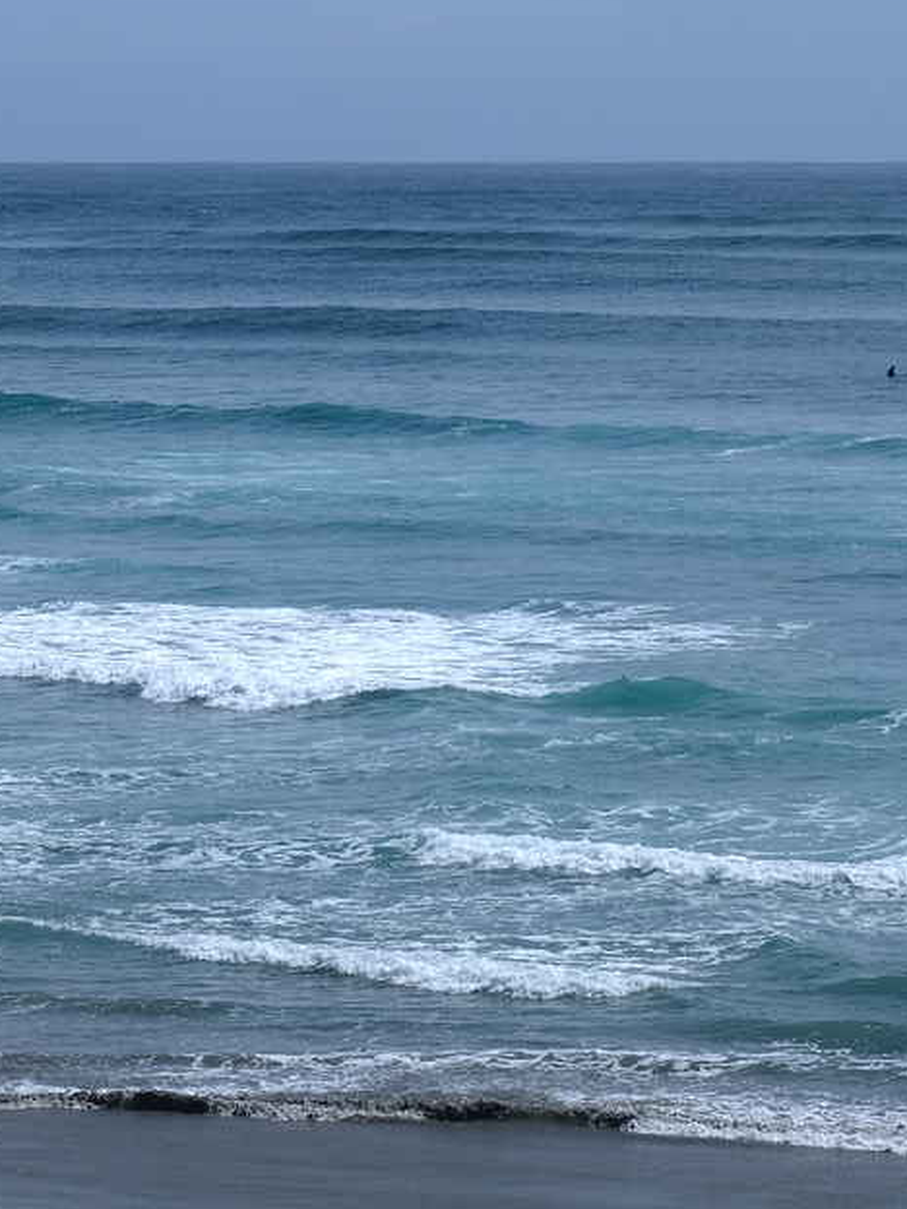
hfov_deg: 8.0
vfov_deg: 10.7
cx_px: 17
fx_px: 6463
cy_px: 522
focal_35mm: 185
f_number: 9
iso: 200
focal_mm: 50
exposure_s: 1/1700
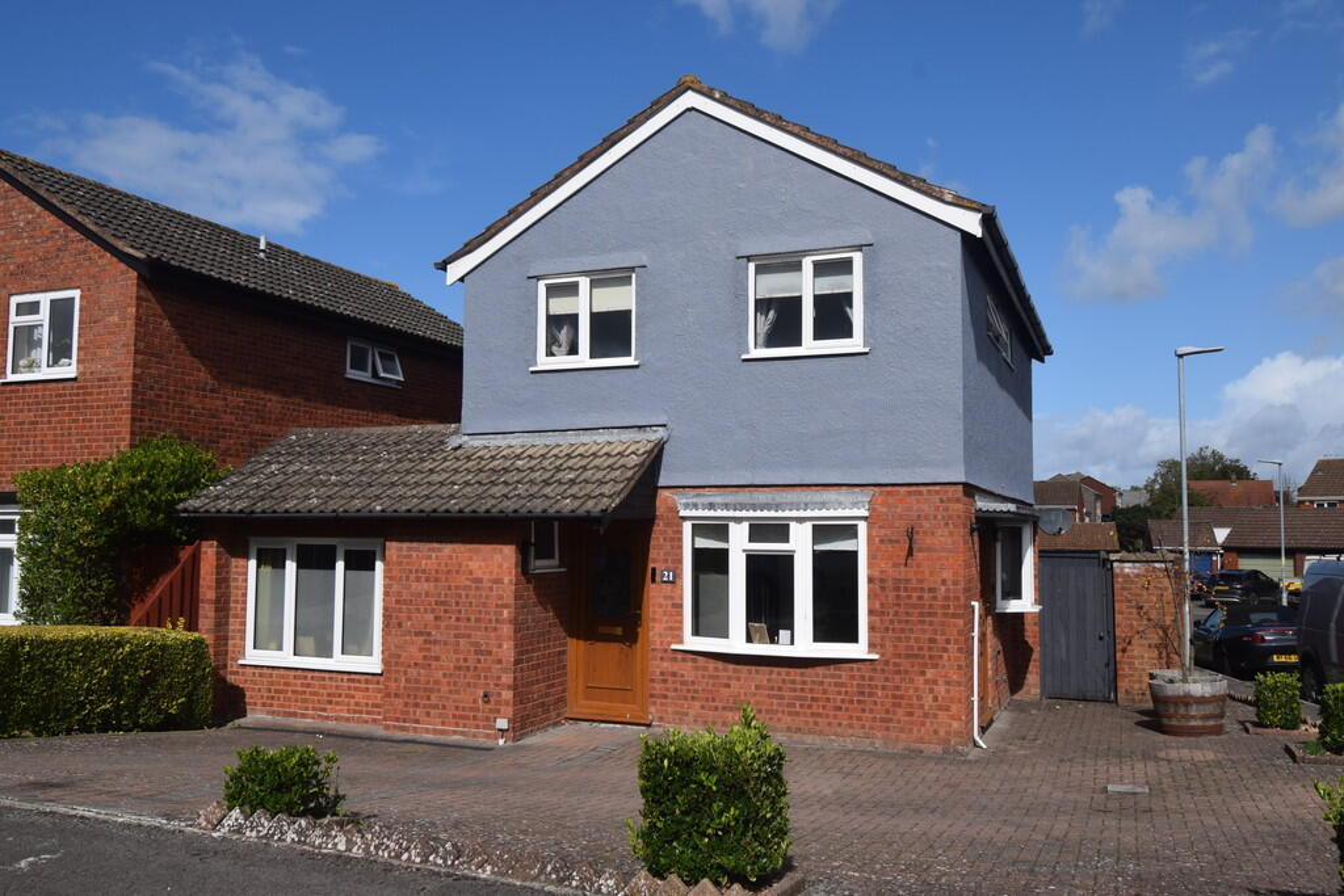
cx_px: 672
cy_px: 448
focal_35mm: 30
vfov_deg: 43.6
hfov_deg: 61.9
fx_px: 1120
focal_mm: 20
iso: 200
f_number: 11
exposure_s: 1/500
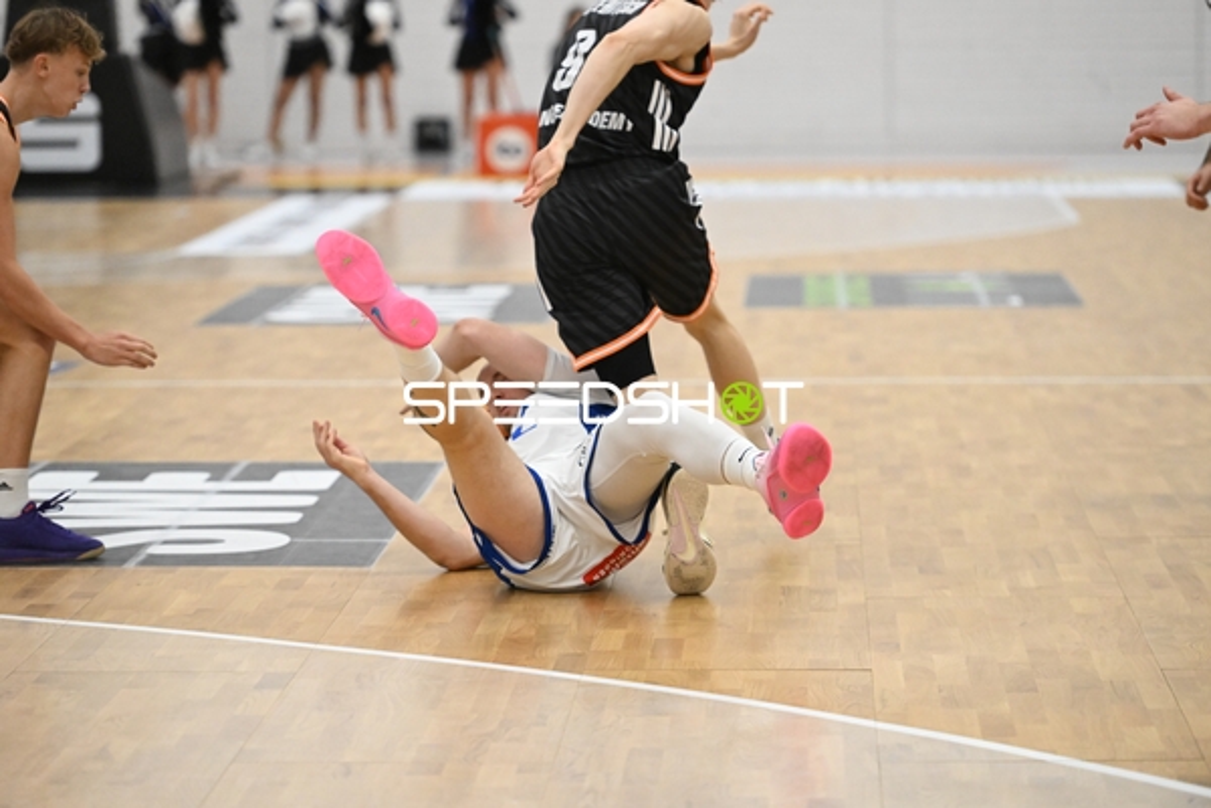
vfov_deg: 9.1
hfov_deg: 13.7
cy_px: 404
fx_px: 5045
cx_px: 606
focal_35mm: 150
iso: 9000
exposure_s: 1/2000
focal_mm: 150
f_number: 2.8
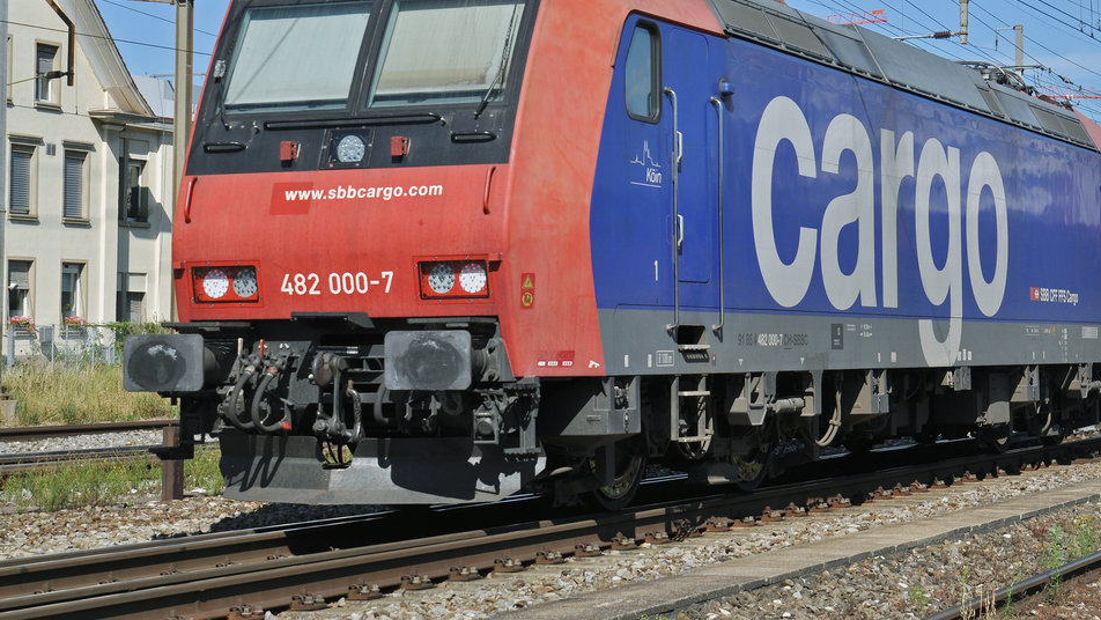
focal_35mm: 87
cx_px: 687
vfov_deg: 13.9
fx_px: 2540
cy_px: 174
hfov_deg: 24.4
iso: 200
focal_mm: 44
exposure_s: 1/1000
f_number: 6.3
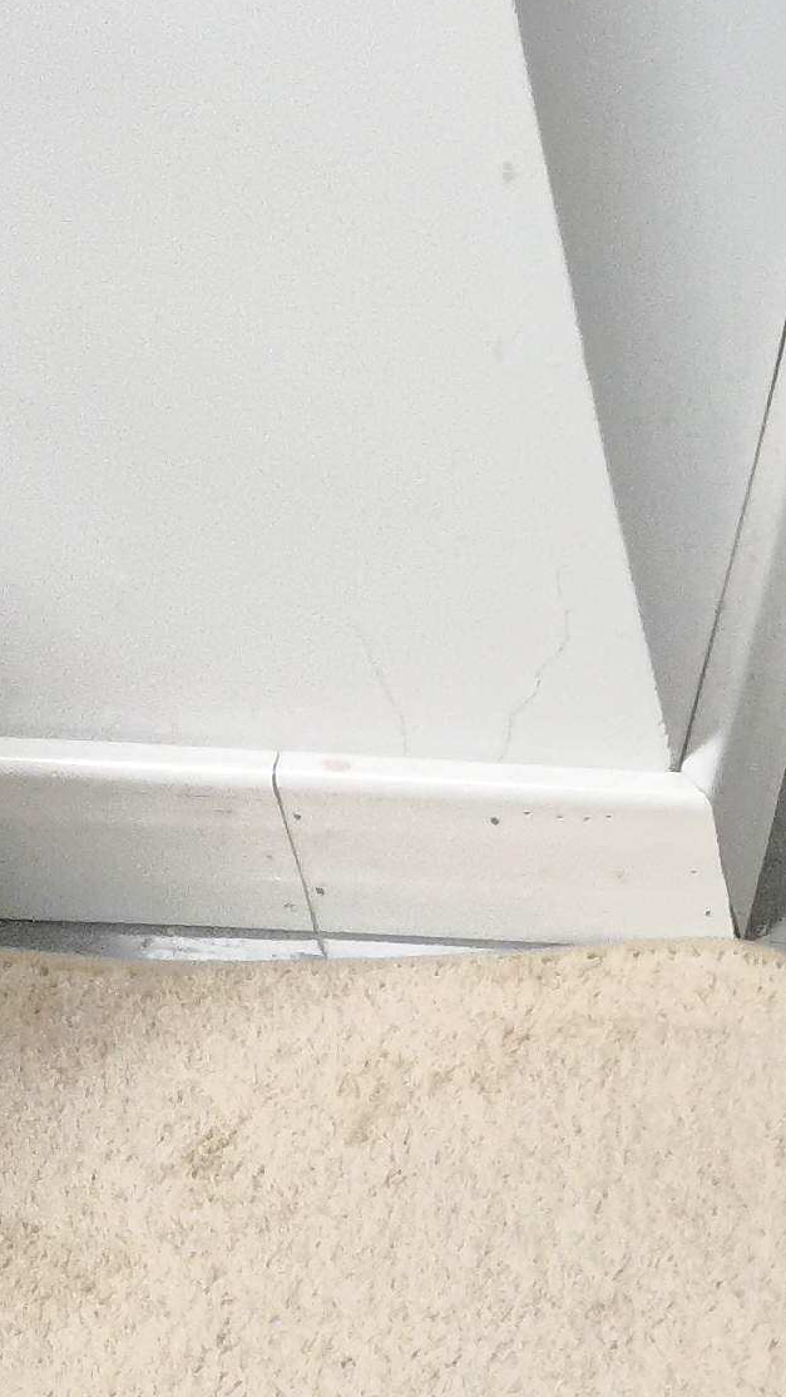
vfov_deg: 18.9
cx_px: 1957
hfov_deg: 9.4
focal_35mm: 113
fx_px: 4188
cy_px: 695
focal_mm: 4.71
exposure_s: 1/29
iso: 450
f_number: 1.79
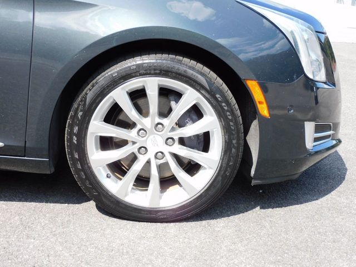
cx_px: 178
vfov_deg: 26.6
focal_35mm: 55
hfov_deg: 34.9
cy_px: 134
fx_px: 566
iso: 125
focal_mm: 9.9
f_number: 4
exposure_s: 1/320
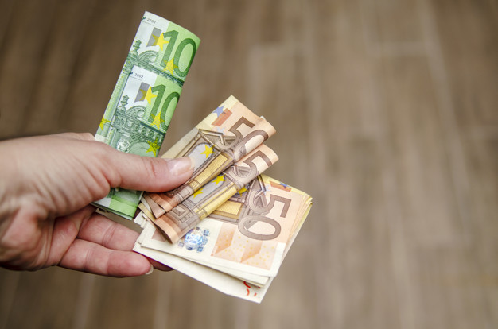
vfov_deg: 24.9
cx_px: 249
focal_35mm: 54
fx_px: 745
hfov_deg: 37.0
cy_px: 164
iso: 250
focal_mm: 36
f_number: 3.2
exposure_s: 1/800
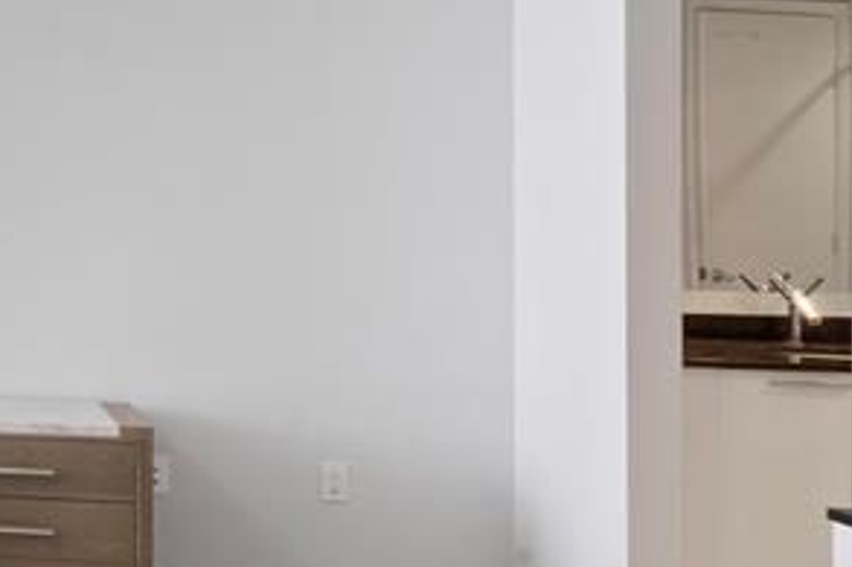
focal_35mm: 65
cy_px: 201
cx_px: -497
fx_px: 1531
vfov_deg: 20.9
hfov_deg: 23.4
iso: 250
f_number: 14
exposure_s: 1/3
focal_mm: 18.5
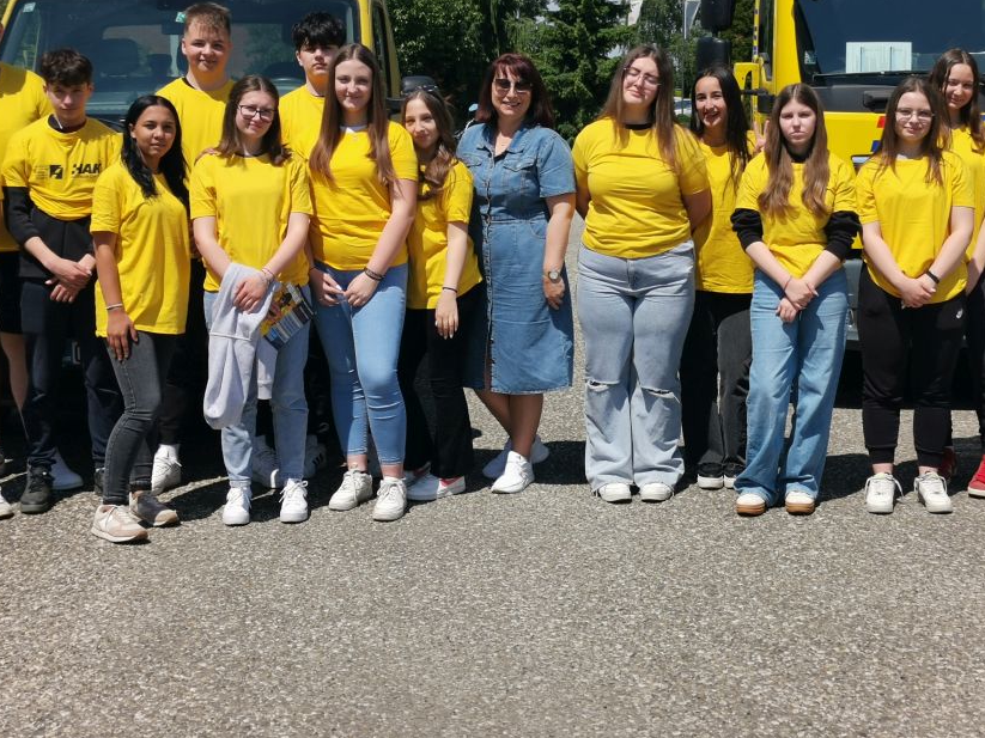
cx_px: 559
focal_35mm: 56
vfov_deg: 25.9
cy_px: 244
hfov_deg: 34.3
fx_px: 1593
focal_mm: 5.58
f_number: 1.8
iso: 50
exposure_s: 1/3096
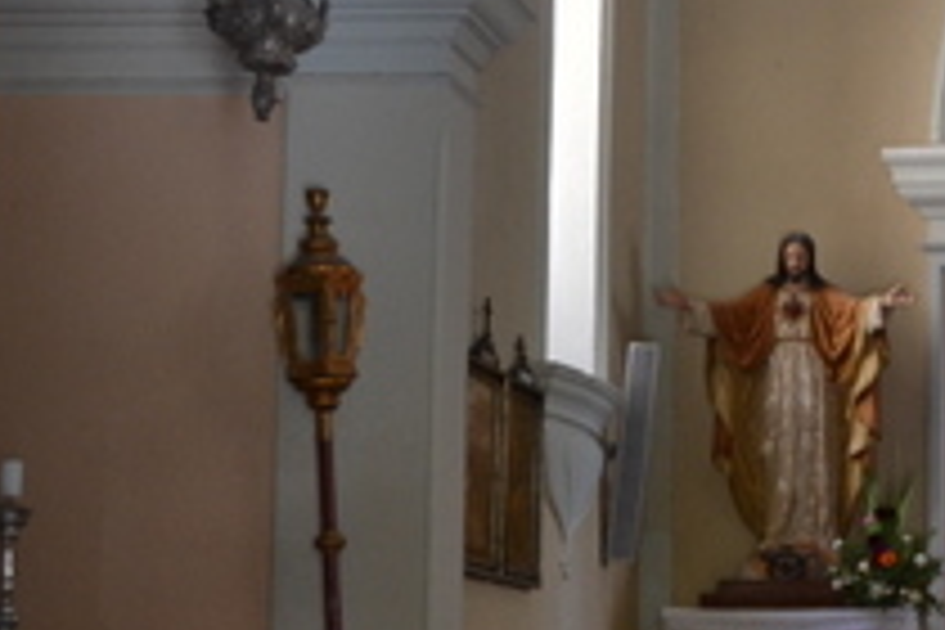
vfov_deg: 10.9
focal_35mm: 126
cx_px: 1256
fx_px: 3307
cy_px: 382
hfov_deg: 15.4
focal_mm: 22
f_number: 3.8
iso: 400
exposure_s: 1/25
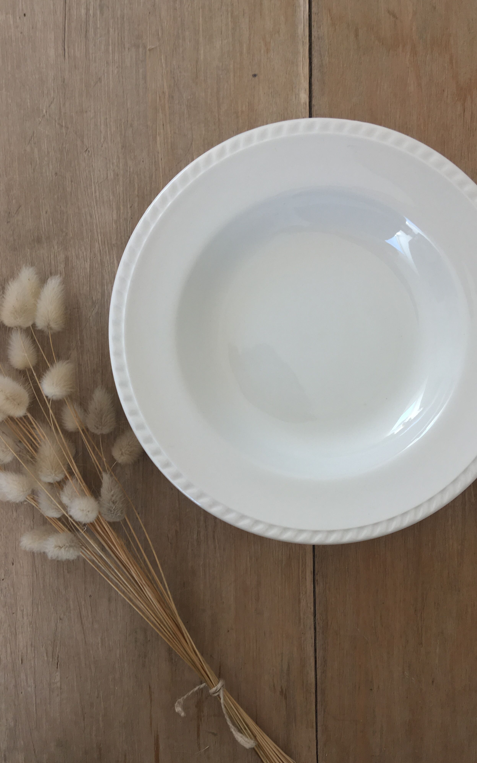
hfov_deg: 40.5
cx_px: 280
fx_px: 645
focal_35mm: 31
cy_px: 381
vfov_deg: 61.2
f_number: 2.2
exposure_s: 1/50
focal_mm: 4.15
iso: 25
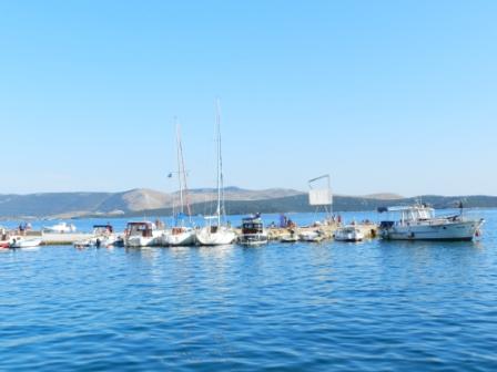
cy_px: 186
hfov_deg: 41.2
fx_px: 660
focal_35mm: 46
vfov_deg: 31.5
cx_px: 248
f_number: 4.2
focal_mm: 8.1
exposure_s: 1/1000
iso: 160
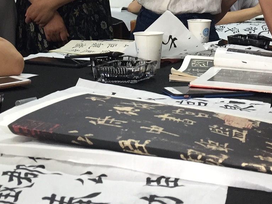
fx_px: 597
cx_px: 133
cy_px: -39
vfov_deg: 18.4
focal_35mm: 76
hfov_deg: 25.7
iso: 125
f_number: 2.2
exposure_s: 1/33
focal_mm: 4.15
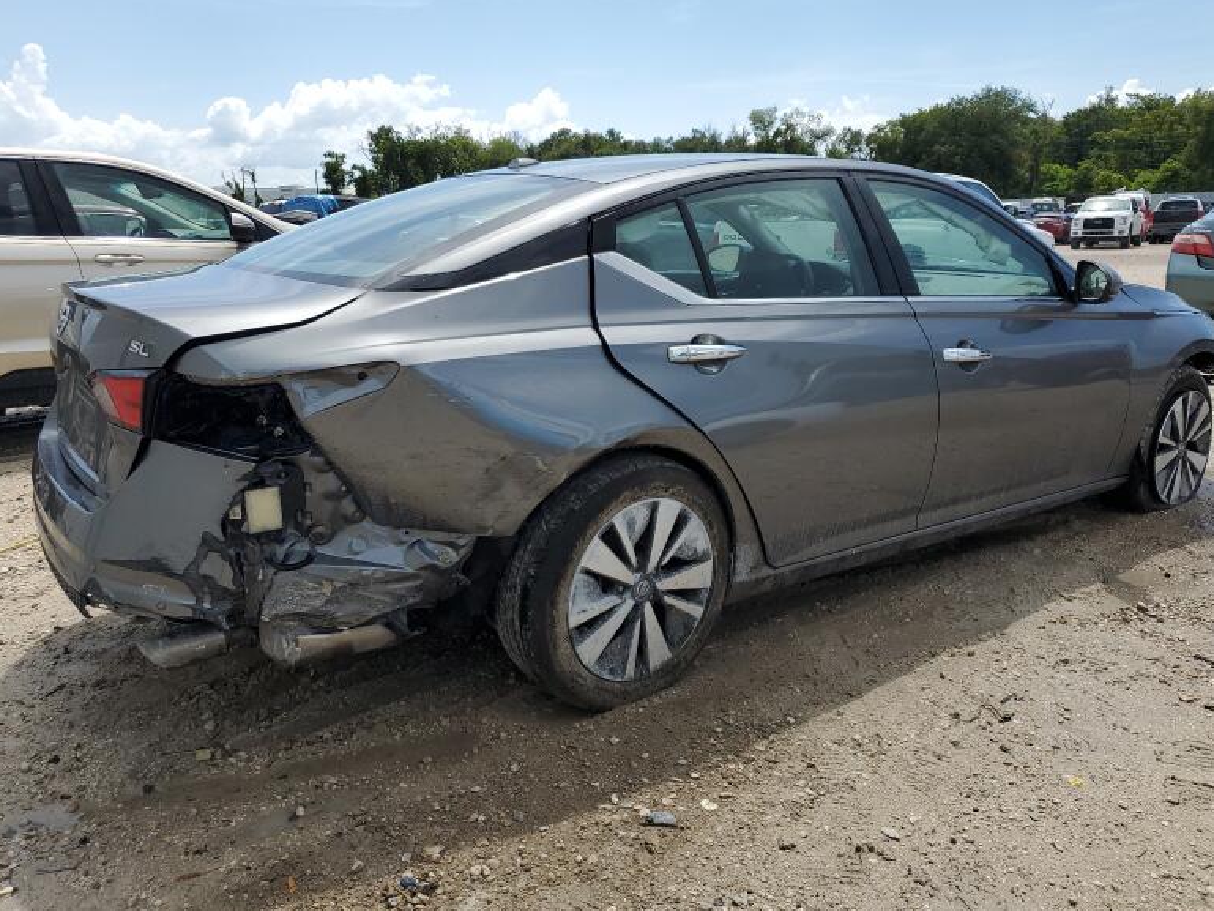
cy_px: 440
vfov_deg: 51.4
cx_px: 624
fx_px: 947
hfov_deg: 65.3
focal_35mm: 27
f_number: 1.5
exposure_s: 1/3333
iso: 50
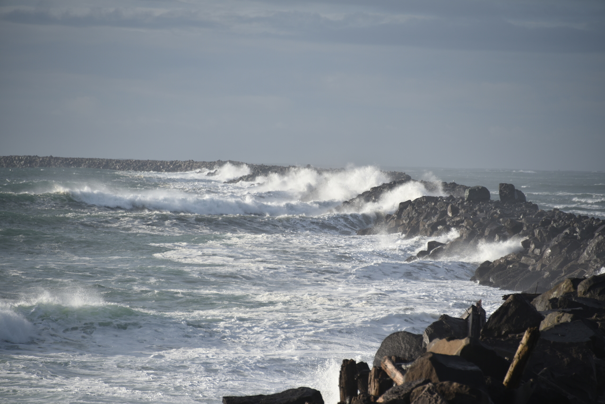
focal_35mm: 250
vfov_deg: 5.5
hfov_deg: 8.2
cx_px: 302
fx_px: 4202
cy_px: 202
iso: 100
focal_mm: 250
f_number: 6.3
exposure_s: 1/500
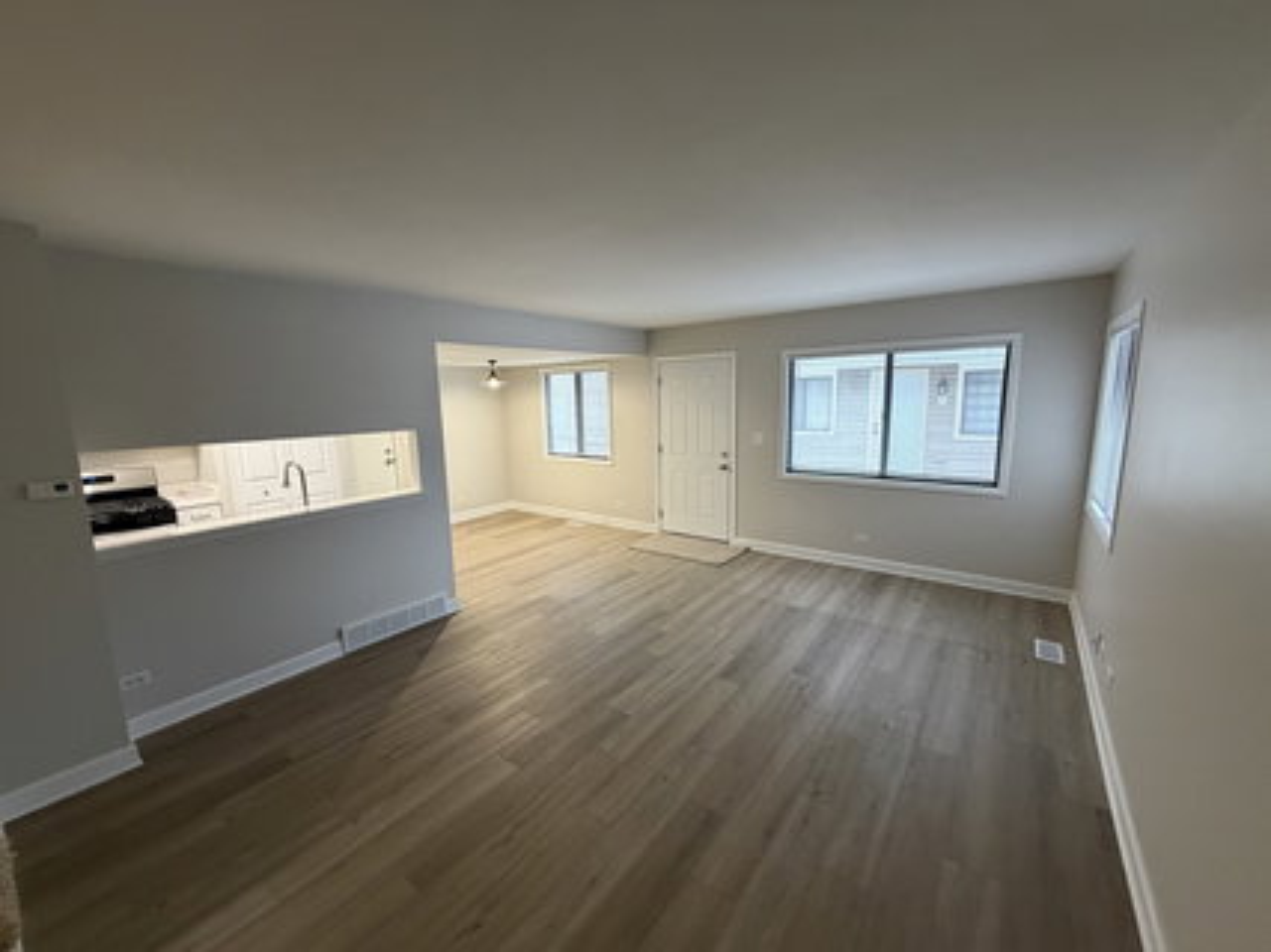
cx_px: 636
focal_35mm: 14
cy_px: 476
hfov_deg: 102.1
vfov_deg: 85.6
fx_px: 514
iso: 400
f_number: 2.2
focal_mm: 2.22
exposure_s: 1/60
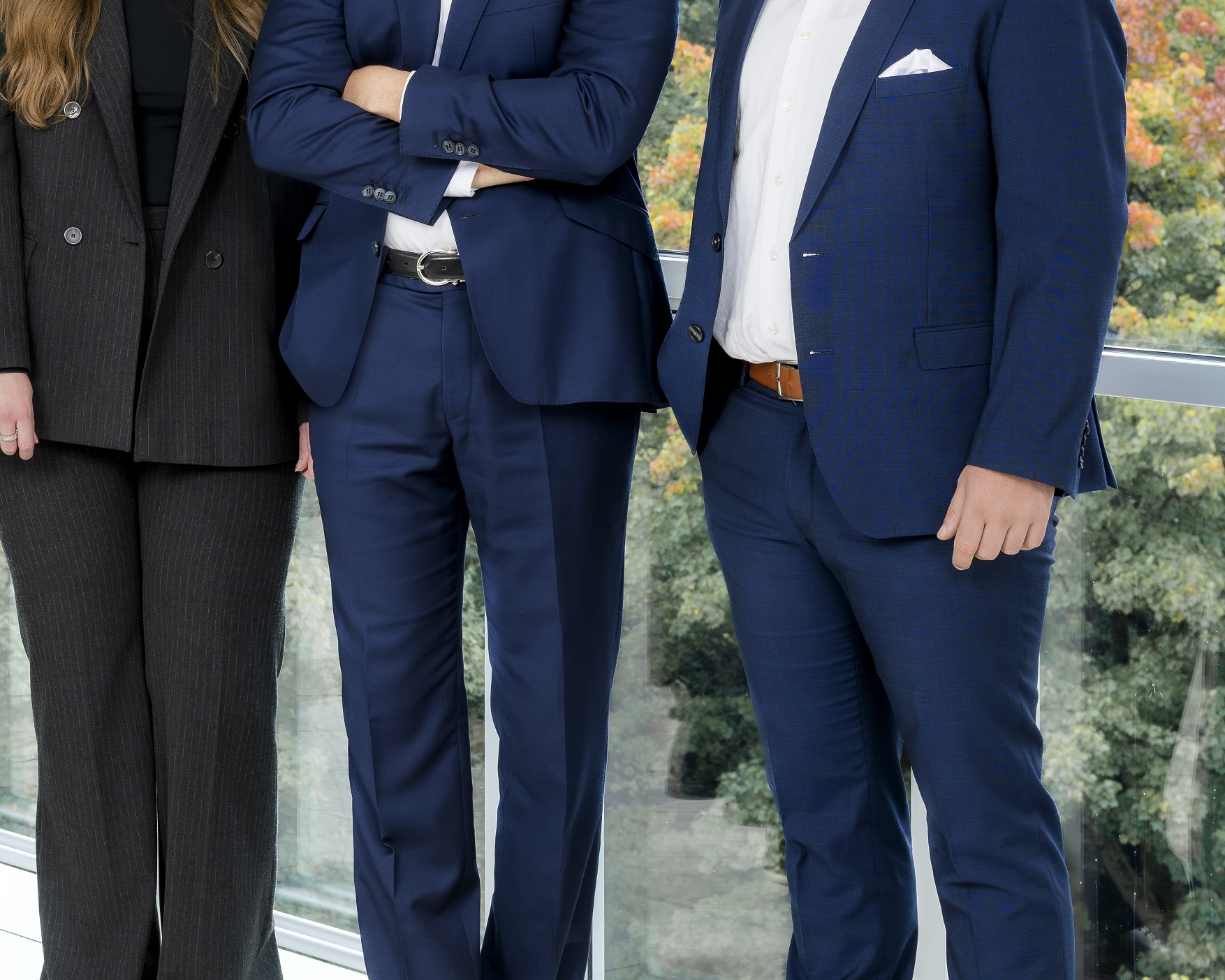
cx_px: -194
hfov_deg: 19.2
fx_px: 3444
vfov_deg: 16.2
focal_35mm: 95
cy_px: 367
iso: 200
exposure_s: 1/40
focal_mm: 43
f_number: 9
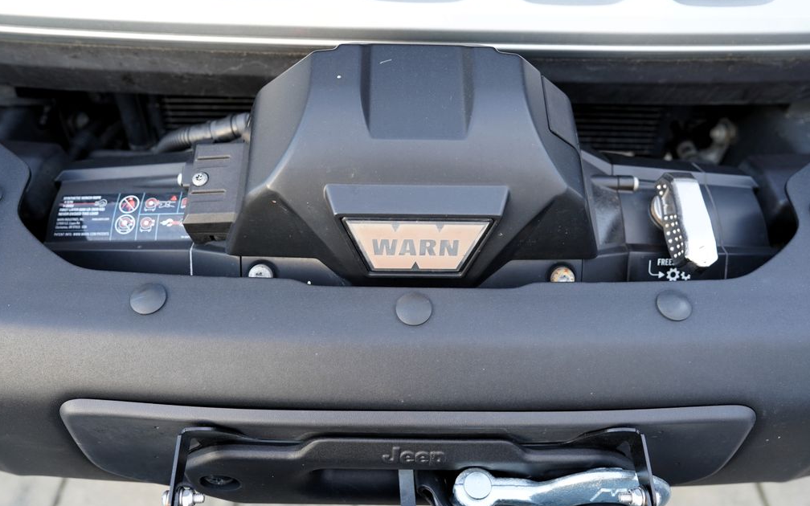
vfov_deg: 43.1
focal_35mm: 29
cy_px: 244
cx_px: 403
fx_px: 640
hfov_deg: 64.6
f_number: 4
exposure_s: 1/60
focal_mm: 28
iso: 320
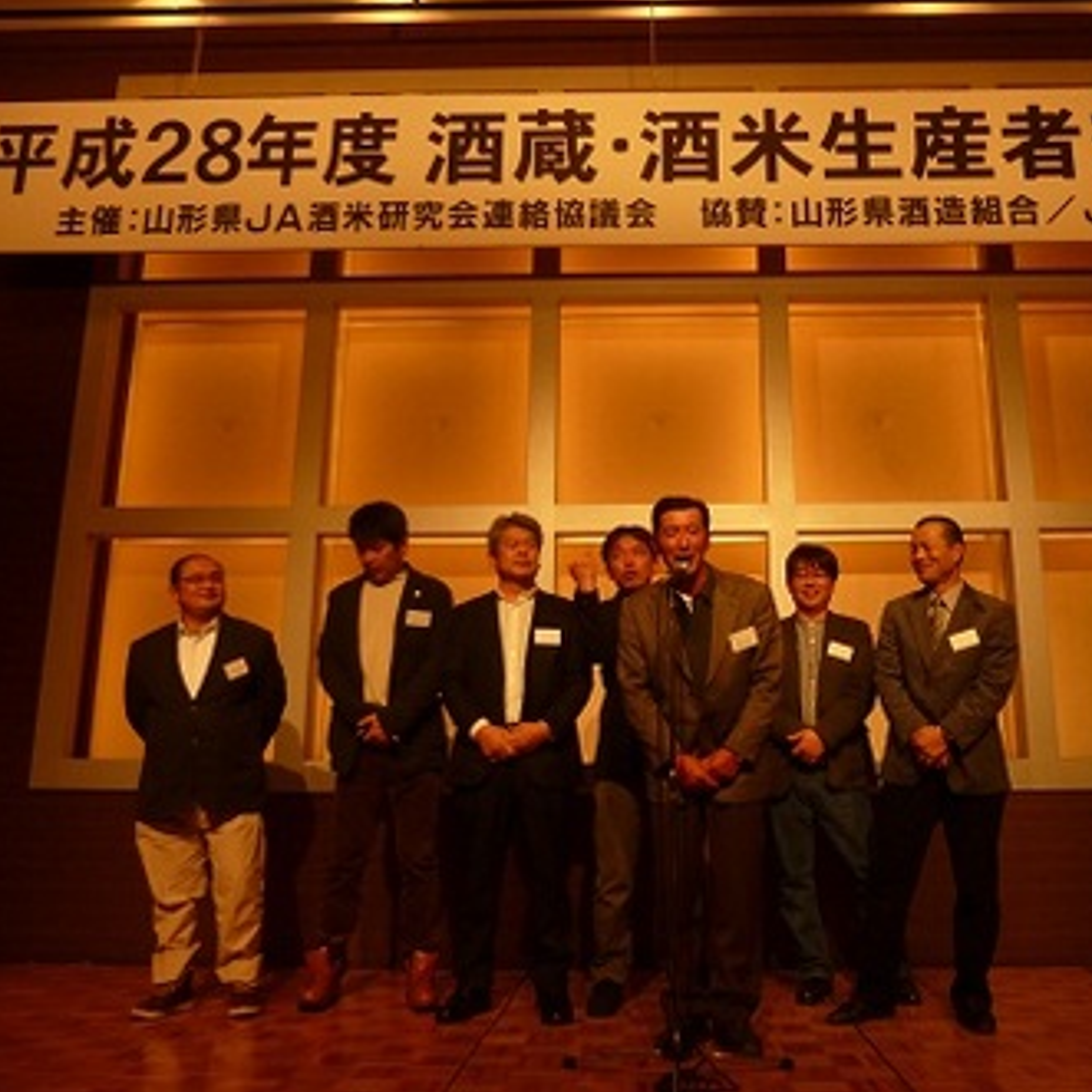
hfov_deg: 53.9
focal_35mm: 30
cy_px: 539
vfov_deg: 54.0
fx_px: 1071
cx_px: 617
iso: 160
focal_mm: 4.5
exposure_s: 1/60
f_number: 3.1
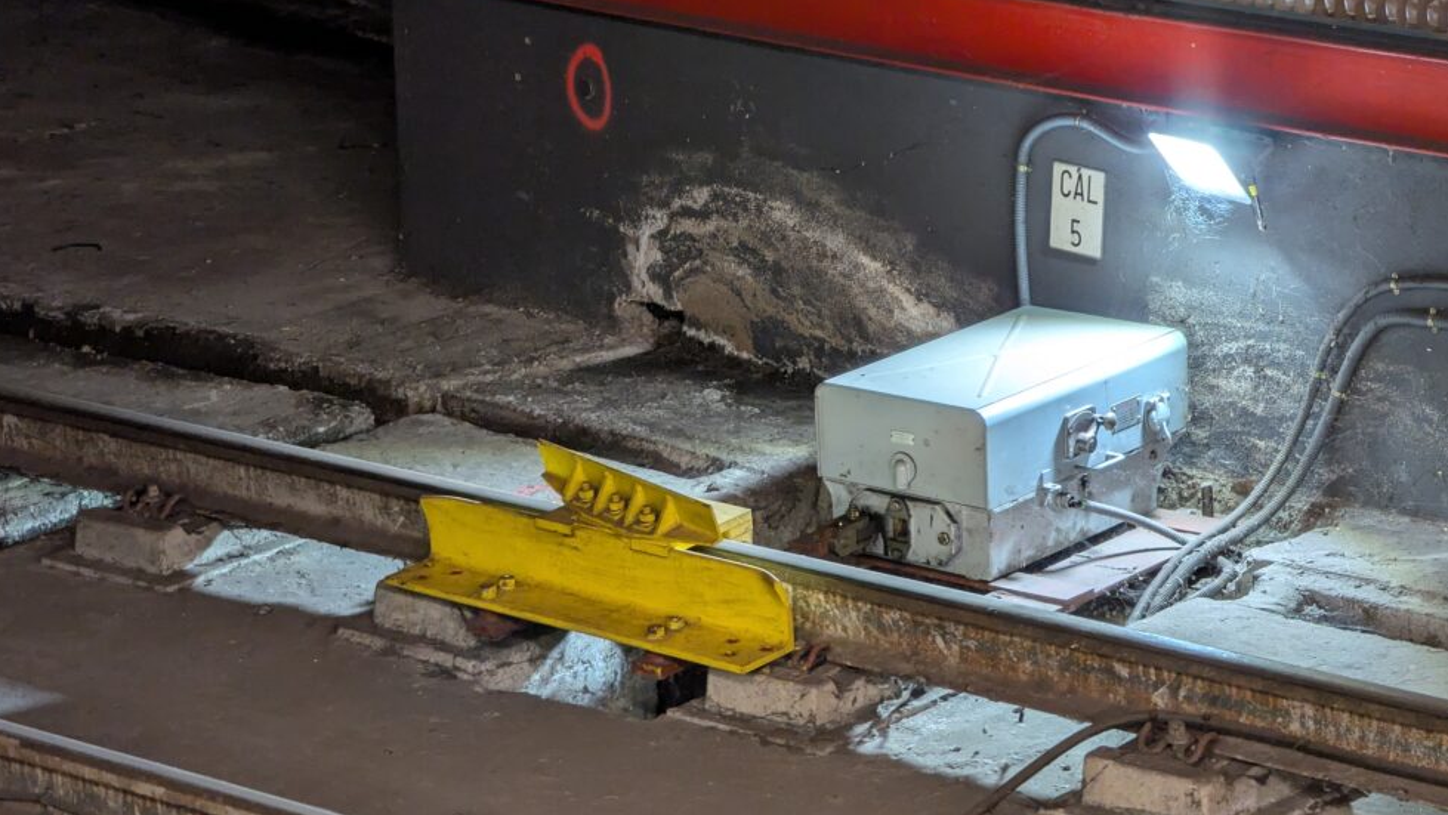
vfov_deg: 10.0
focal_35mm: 121
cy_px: 487
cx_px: 748
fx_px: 4646
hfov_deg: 17.7
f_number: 3.5
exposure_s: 1/25
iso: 200
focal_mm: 19
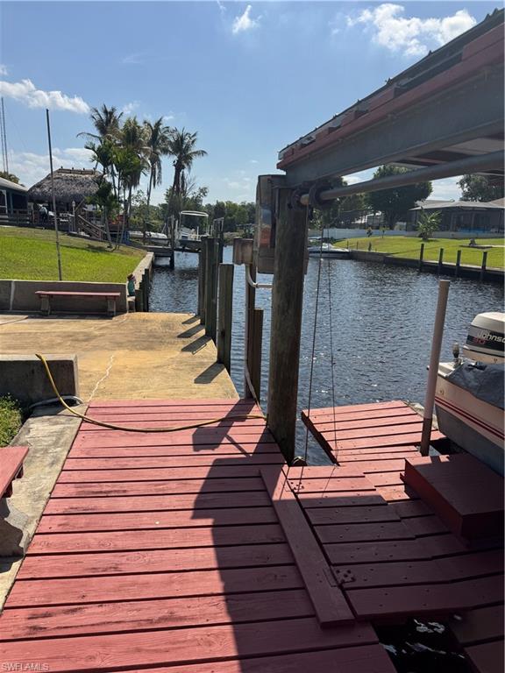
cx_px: 252
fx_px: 467
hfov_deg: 56.8
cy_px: 336
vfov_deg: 71.6
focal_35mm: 24
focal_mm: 6.76
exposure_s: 1/7092
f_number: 1.78
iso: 80
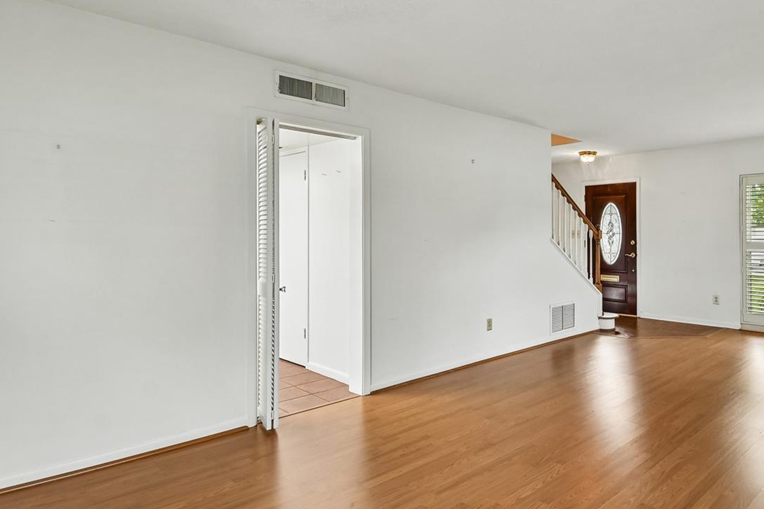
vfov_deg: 56.9
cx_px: 527
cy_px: 209
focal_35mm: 22
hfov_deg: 75.4
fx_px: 467
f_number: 7.1
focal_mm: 10
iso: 100
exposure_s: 1/13
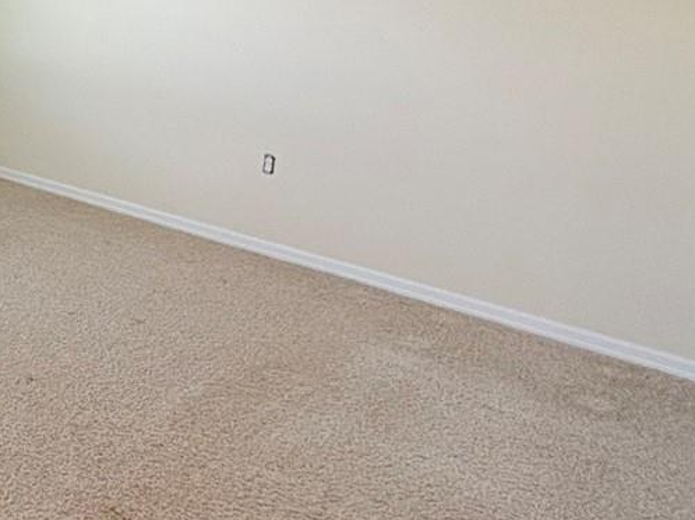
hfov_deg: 37.8
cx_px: 10
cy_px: 144
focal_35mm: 45
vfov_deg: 31.7
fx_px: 903
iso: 320
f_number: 2.2
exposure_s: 1/120
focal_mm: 2.22
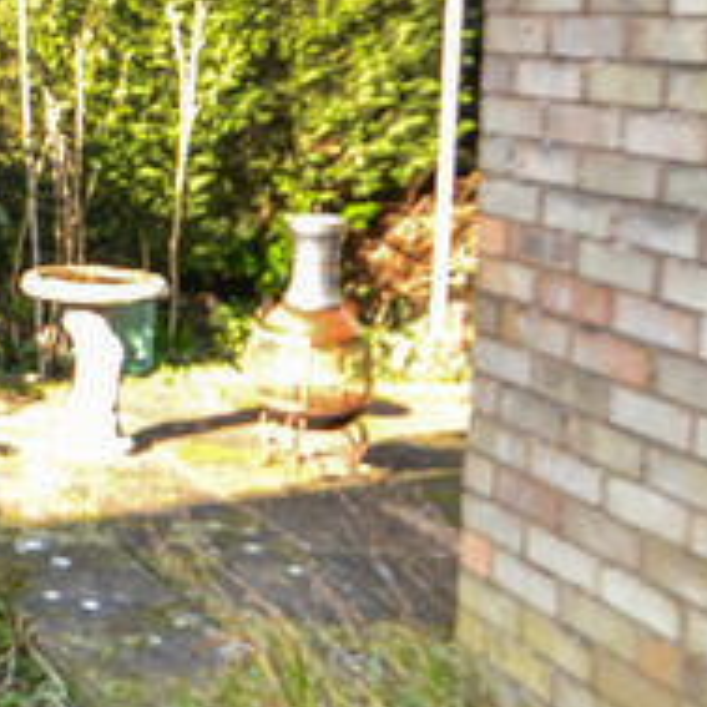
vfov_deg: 25.0
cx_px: -408
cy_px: 368
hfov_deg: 20.6
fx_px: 1594
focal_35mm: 69
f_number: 4
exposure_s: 1/125
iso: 200
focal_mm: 10
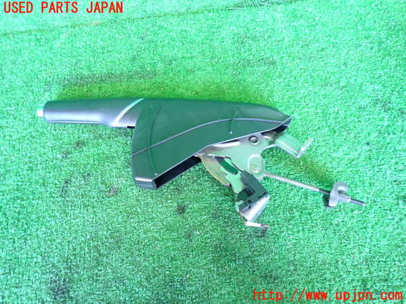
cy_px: 152
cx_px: 203
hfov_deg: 69.4
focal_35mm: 25
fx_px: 293
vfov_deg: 54.9
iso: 800
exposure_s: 1/20
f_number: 2
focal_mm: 4.5
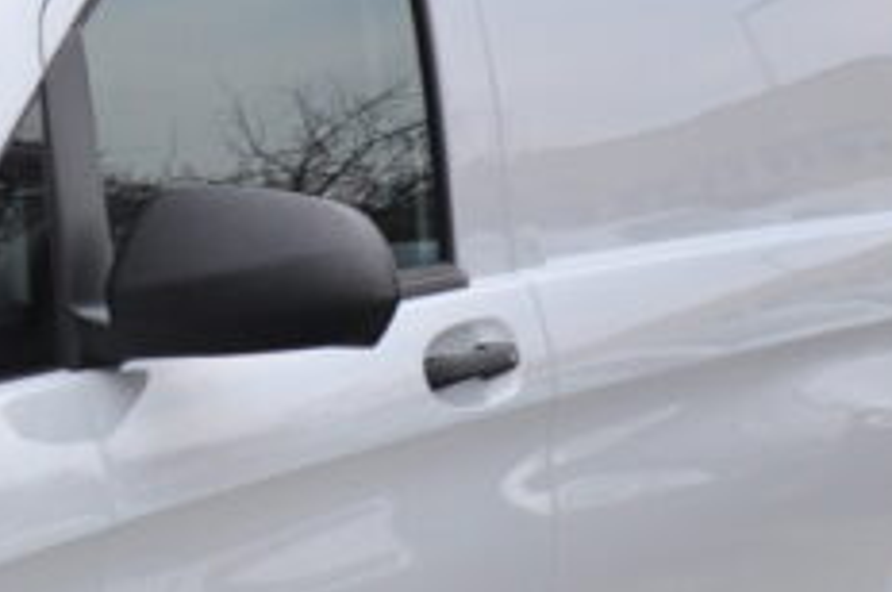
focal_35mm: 159
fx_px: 3934
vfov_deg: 8.6
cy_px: 500
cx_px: -346
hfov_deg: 12.4
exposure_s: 1/100
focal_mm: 24
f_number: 5
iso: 400
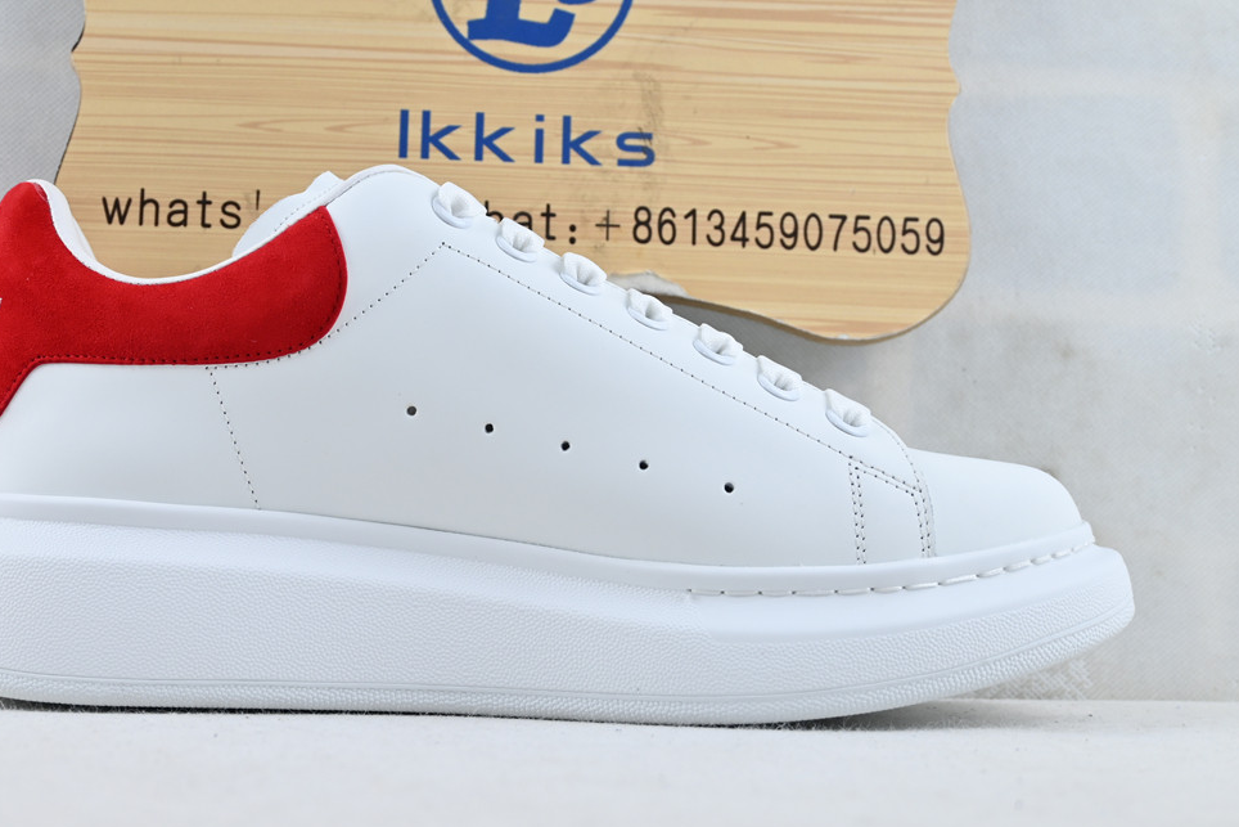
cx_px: 486
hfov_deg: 35.5
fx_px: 1927
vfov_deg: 24.2
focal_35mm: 56
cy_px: 432
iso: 100
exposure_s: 1/60
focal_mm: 30
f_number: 4.8
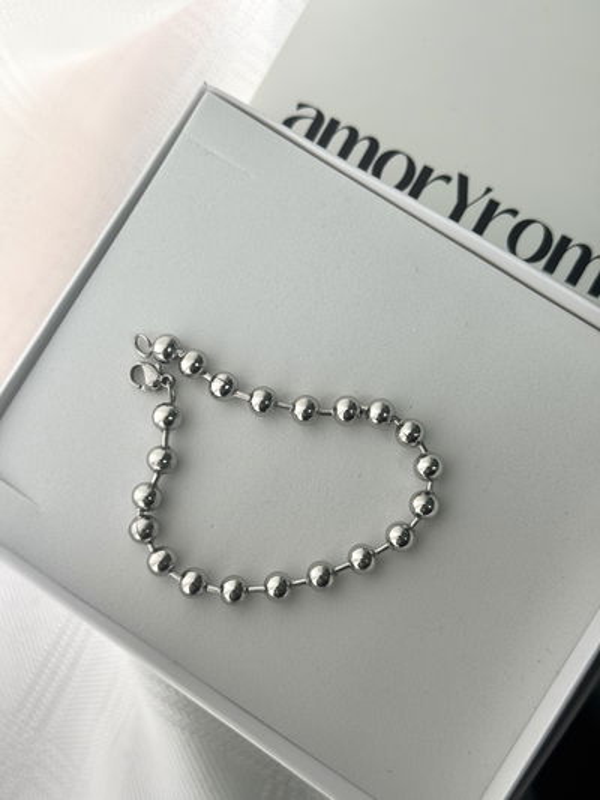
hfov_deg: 30.3
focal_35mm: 48
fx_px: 1109
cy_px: 400
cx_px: 300
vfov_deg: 39.6
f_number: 1.78
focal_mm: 6.76
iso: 64
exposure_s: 1/100
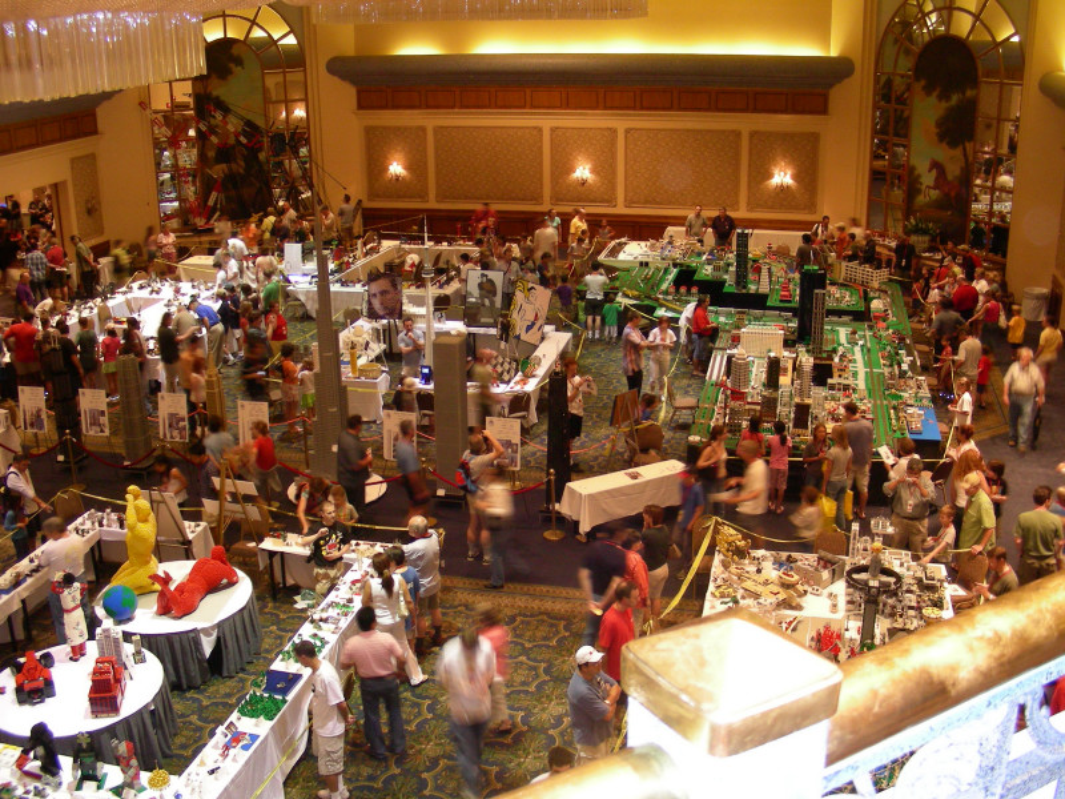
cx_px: 532
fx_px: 1169
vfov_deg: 37.7
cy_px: 400
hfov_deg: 49.0
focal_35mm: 38
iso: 200
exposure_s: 1/3.3
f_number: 3.5
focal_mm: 6.3
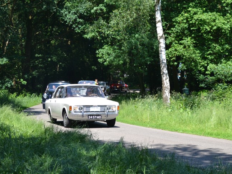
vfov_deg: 14.4
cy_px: 87
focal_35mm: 103
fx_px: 690
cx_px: 156
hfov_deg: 19.0
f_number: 6.3
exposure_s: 1/160
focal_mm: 46
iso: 100
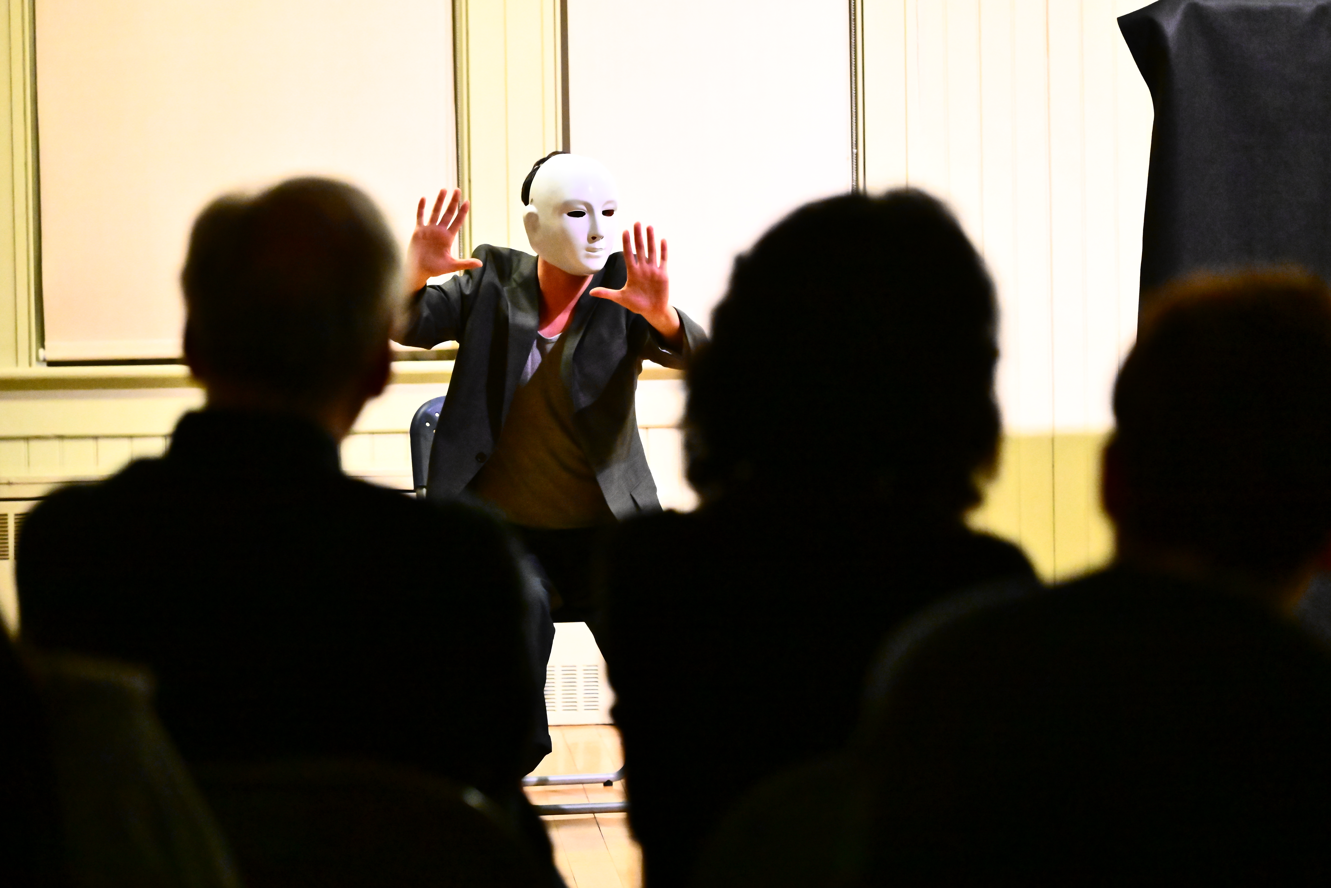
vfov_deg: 11.4
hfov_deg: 17.1
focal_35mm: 120
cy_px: 444
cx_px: 666
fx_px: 4436
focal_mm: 120
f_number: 4
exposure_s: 1/200
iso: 20000
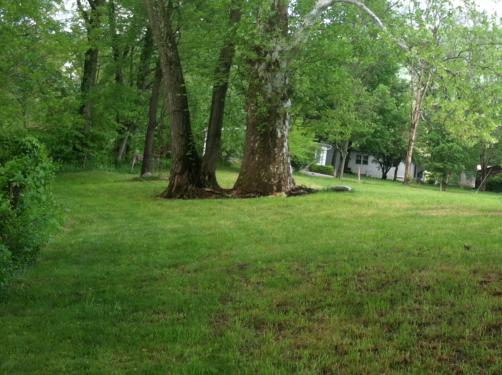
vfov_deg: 23.6
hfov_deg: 30.6
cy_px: 167
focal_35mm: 62
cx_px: 384
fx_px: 898
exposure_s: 1/178
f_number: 2.8
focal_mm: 3.85
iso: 80
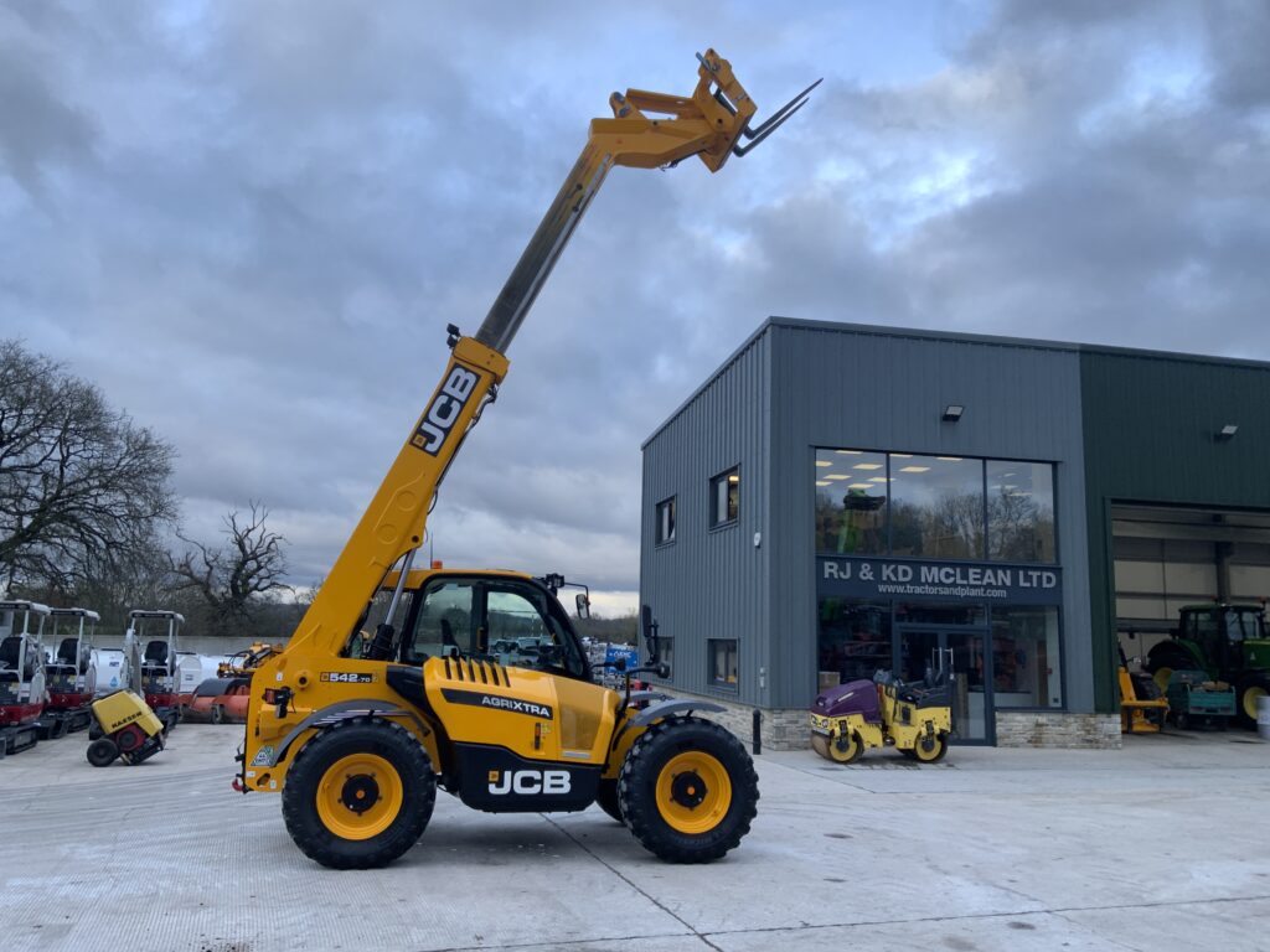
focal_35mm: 29
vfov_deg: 48.2
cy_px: 476
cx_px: 635
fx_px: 1064
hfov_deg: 61.7
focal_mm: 3
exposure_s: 1/122
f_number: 1.8
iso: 25
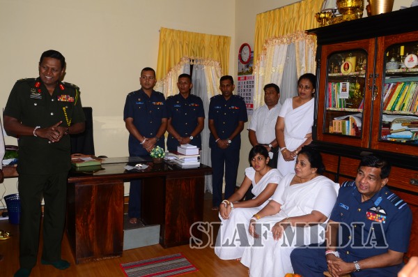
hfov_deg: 62.0
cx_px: 209
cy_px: 138
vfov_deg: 43.4
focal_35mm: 30
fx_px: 348
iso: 320
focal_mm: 20
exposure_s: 1/200
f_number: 5.6
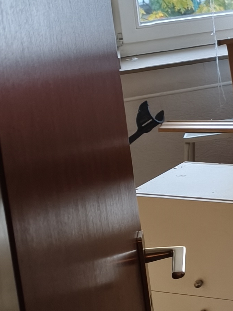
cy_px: -5
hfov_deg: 12.2
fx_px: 942
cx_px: 497
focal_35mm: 105
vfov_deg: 18.2
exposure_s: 1/25
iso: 1250
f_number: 1.6
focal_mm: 6.57
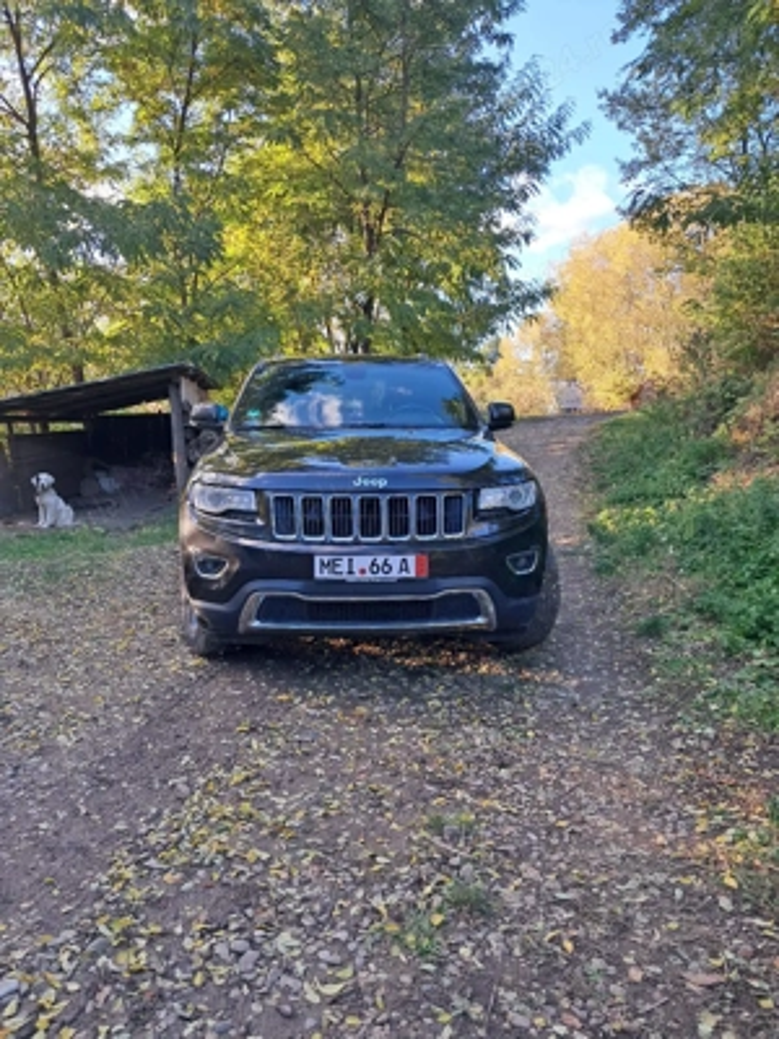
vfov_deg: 65.3
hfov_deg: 51.4
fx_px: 810
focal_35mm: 27
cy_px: 520
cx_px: 390
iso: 50
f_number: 1.8
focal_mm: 4
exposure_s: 1/50
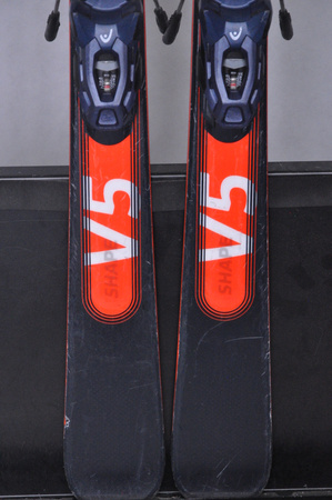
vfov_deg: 17.1
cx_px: 166
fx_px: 1664
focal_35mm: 120
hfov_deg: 11.4
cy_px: 250
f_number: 8
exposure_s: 1/125
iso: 3200
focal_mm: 80
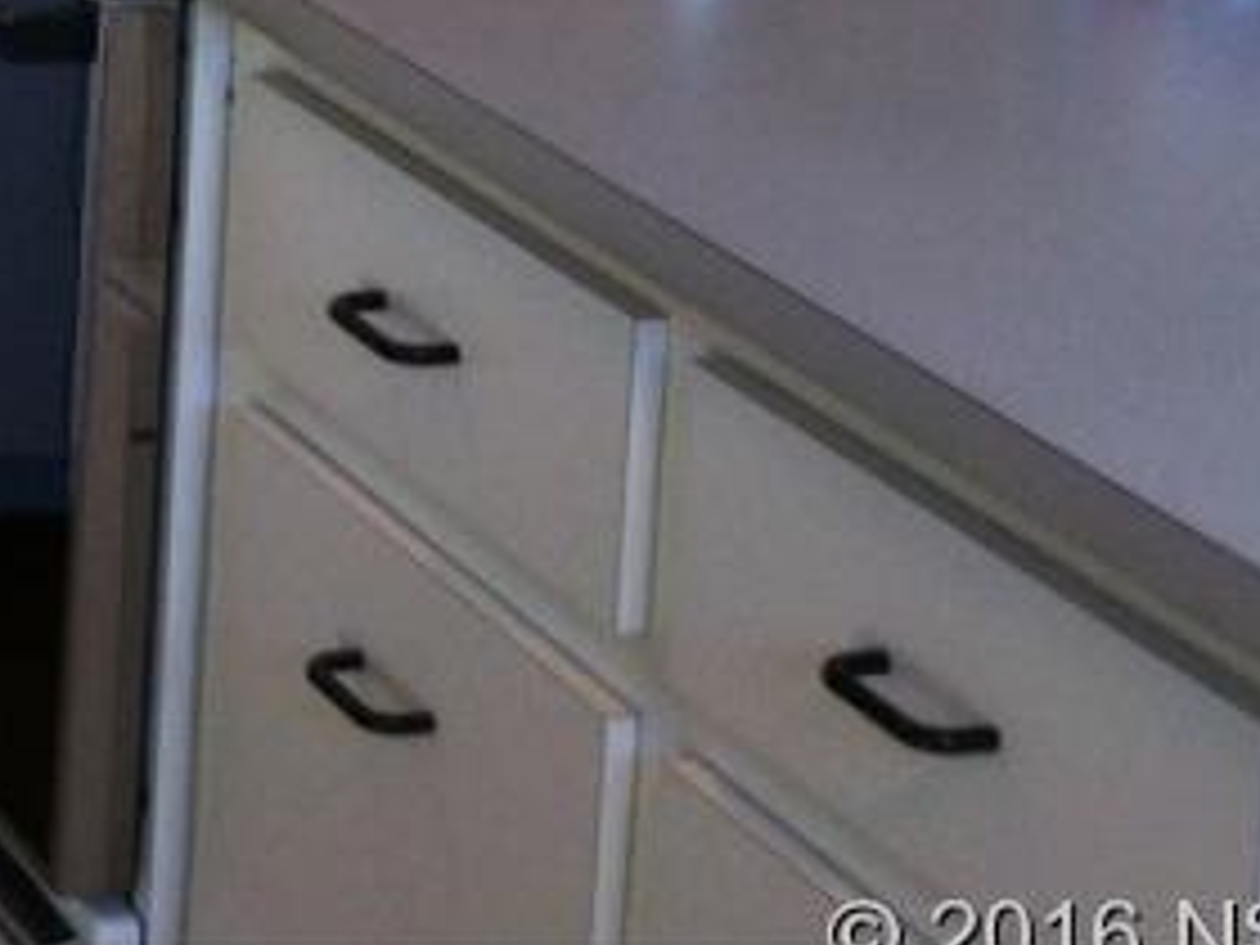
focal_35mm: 128
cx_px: -742
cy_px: -765
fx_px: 4659
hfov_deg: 14.2
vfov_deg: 10.8
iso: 100
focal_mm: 3.85
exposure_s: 1/17
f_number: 2.8
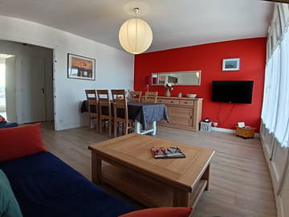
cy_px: 108
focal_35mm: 17
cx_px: 144
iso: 458
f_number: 2.2
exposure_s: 1/100
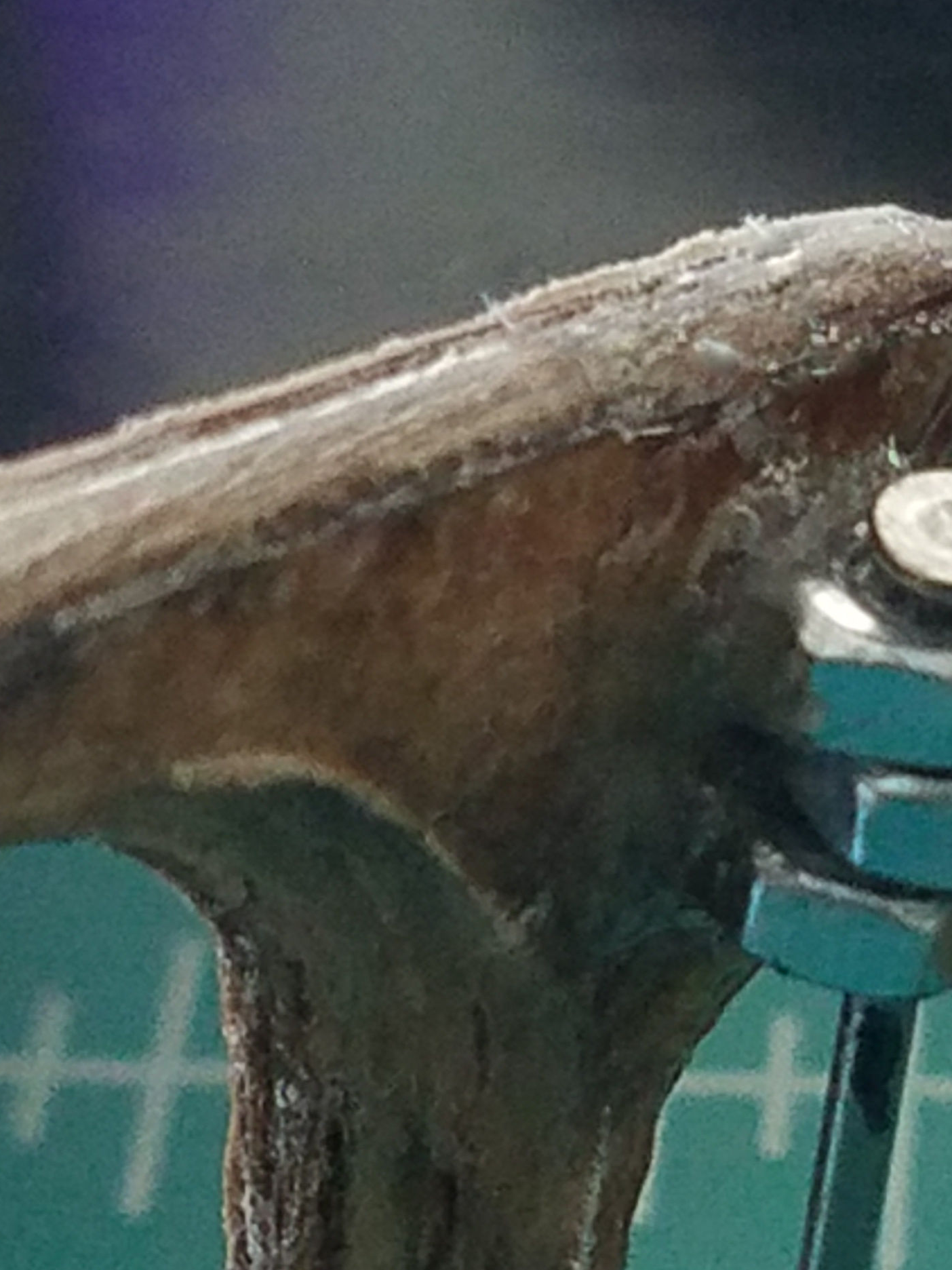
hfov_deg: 24.9
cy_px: 1307
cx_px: 945
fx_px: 2053
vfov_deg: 31.4
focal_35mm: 56
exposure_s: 1/40
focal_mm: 4.2
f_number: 1.7
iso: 160
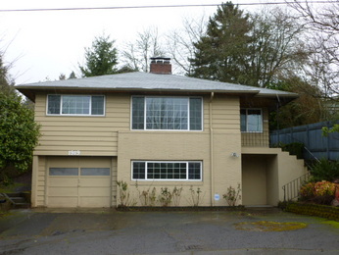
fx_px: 382
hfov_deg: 47.8
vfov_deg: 36.9
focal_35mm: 39
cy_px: 128
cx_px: 170
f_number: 3.7
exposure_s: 1/160
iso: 100
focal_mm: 6.9
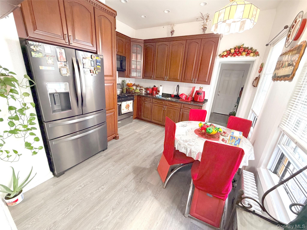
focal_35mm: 14
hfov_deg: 102.1
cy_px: 115
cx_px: 154
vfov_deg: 85.7
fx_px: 124
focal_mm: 2.22
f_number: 2.2
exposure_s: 1/60
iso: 320
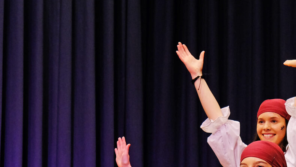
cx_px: 258
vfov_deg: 9.8
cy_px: 271
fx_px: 934
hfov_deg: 17.8
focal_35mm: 119
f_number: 4
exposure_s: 1/125
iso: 800
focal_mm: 23.5
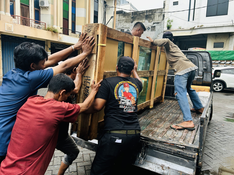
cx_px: 117
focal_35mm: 26
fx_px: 176
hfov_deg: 67.3
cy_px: 88
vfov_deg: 53.1
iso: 50
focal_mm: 5.7
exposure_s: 1/381
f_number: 1.5
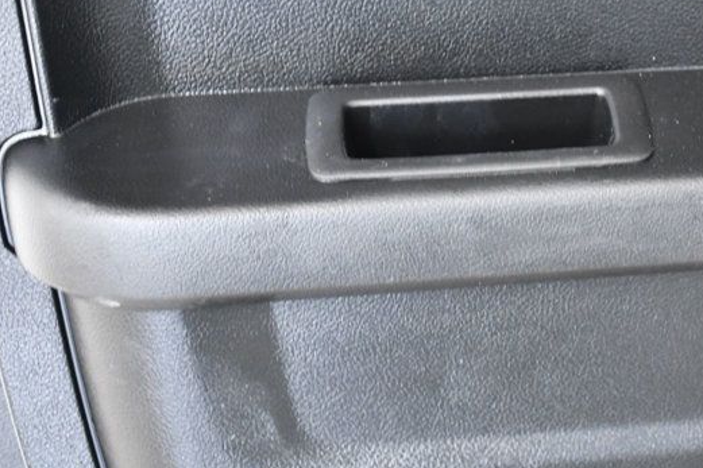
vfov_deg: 12.2
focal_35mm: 112
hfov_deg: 17.9
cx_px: 658
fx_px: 2186
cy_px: 143
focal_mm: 38
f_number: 4.5
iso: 2500
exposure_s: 1/80
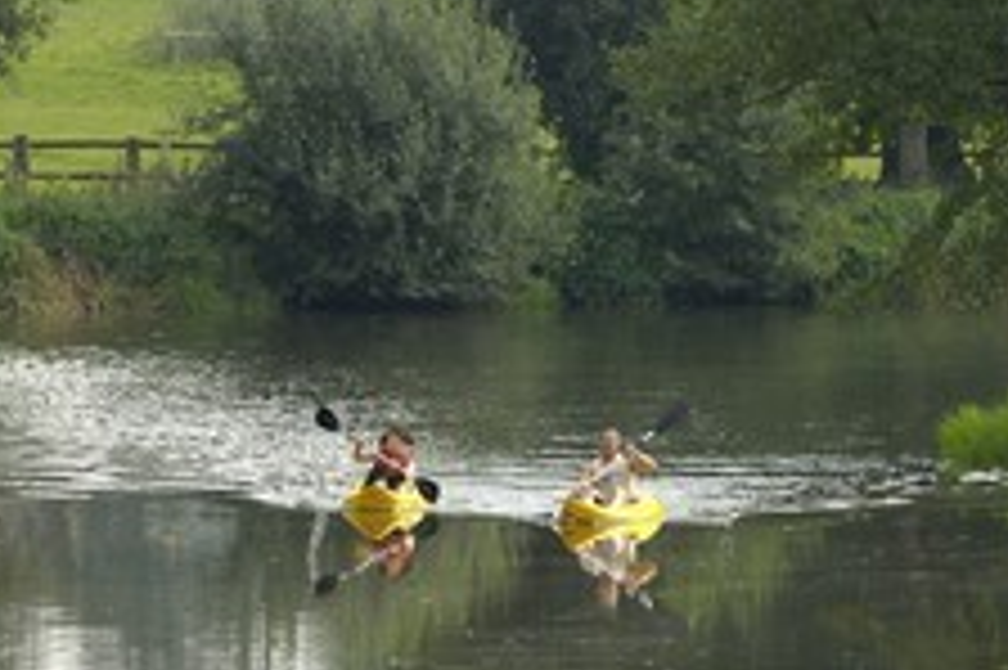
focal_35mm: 479
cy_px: 225
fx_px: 13402
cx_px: 628
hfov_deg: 4.3
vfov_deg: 2.9
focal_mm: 170
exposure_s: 1/250
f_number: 4.5
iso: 100
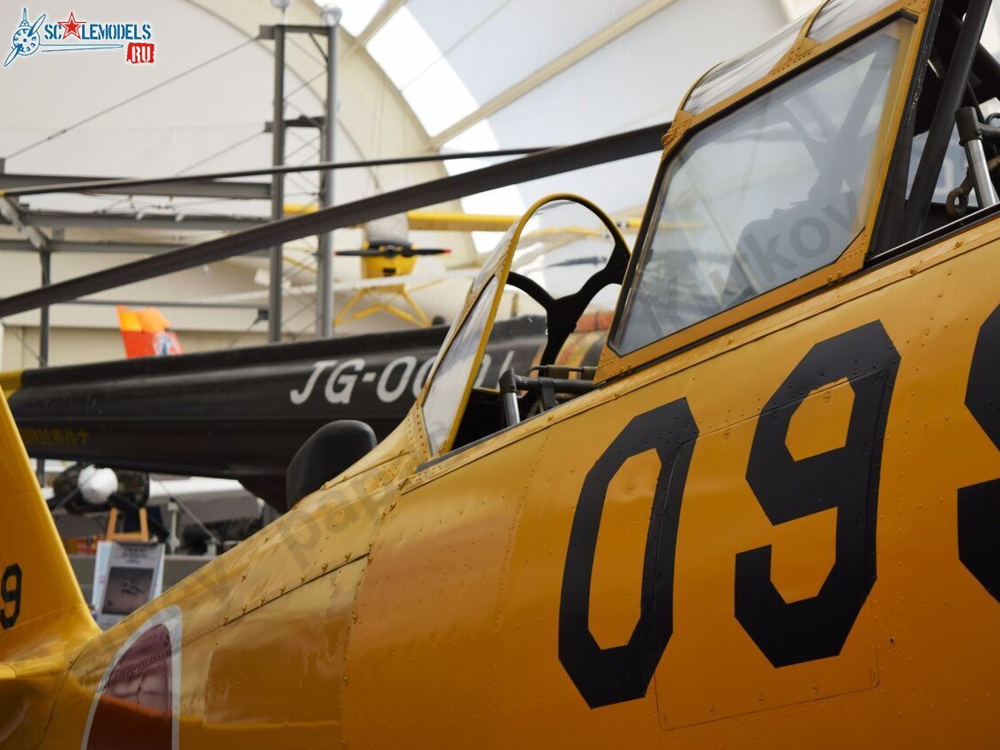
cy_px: 375
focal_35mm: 90
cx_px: 559
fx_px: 2587
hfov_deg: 21.9
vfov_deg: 16.5
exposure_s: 1/200
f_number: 7.1
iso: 400
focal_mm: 55
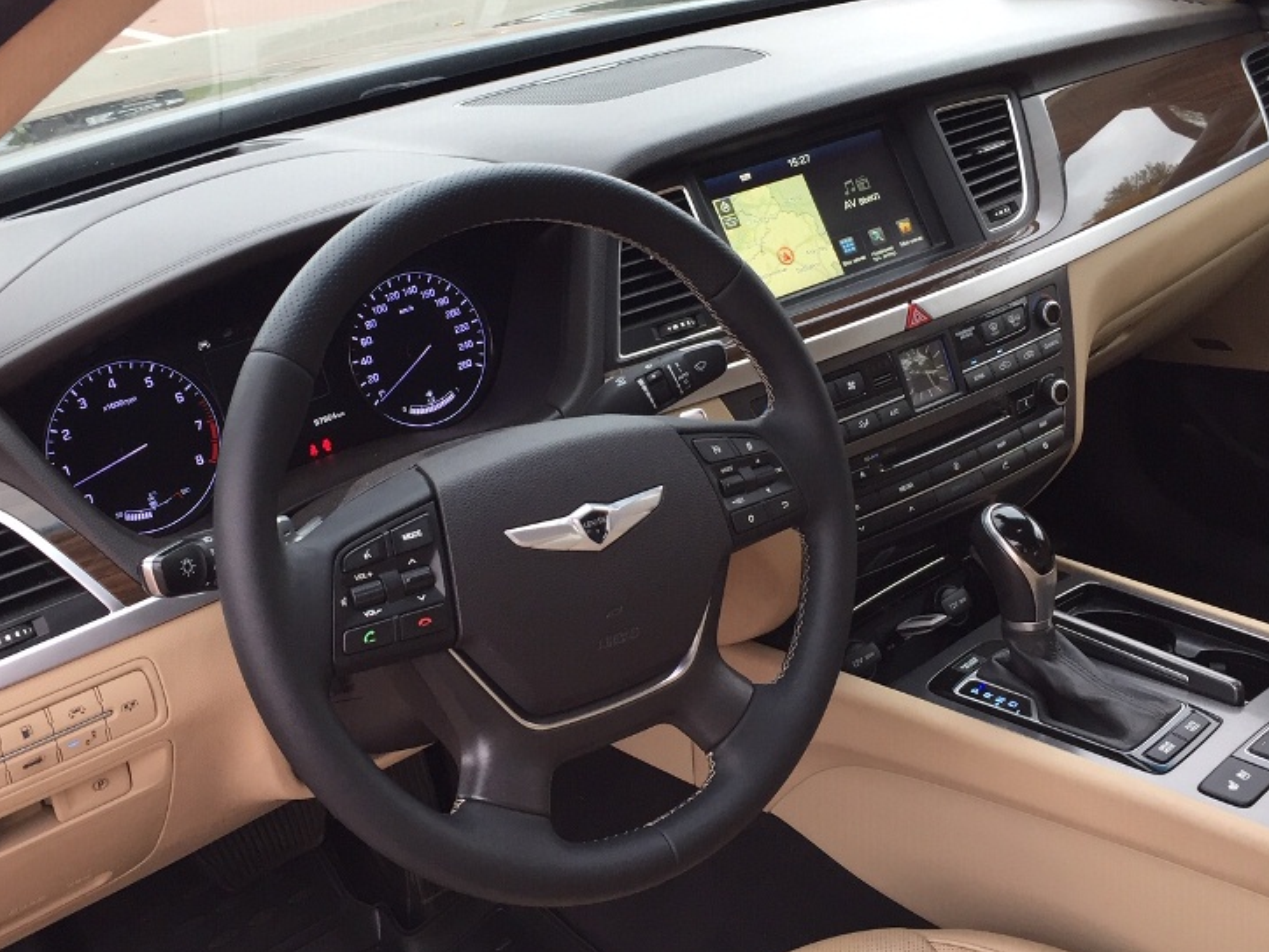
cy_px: 442
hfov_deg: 45.8
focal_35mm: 41
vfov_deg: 35.1
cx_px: 606
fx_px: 1503
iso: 32
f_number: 2.2
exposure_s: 1/33
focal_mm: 4.15
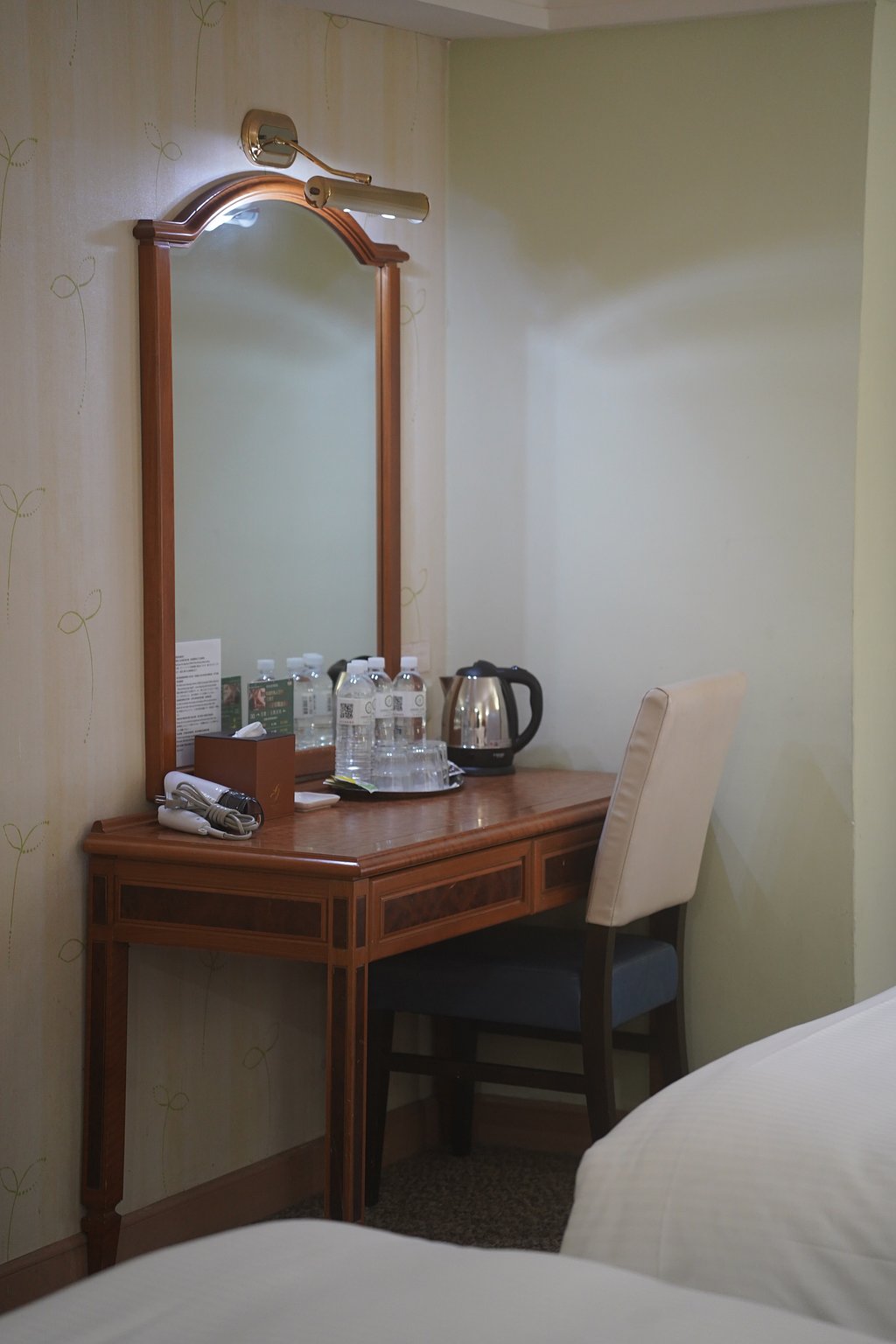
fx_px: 3360
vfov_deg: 22.6
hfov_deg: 15.2
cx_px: 448
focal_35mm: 90
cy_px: 672
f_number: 3.2
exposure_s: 1/160
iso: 1600
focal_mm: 90
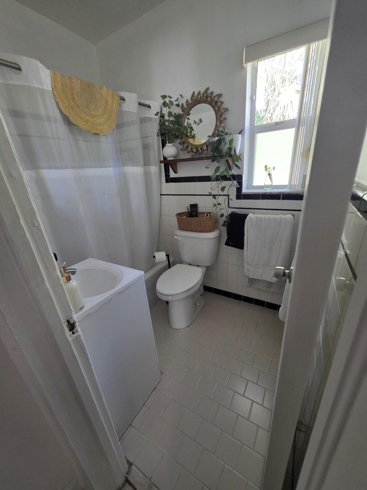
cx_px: 184
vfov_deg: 106.2
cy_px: 245
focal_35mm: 13
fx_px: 184
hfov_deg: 89.9
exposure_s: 1/60
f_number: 1.9
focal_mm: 2.2
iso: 200
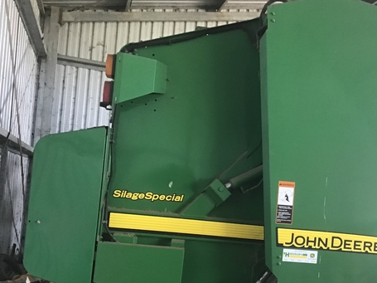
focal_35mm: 45
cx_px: 255
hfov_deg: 41.5
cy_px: 190
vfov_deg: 31.9
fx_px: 490
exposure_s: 1/30
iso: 125
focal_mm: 3.3
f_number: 2.4
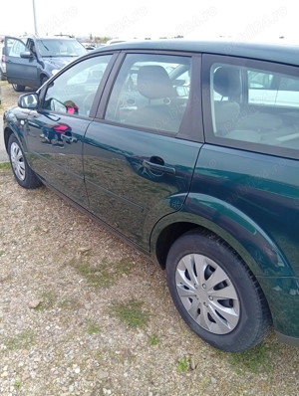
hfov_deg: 51.5
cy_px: 198
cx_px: 150
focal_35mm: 27
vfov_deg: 65.2
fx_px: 310
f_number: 1.8
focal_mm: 3.84
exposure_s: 1/284
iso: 50
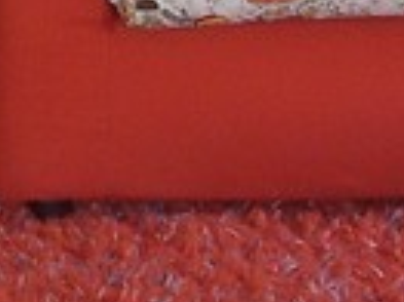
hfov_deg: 10.7
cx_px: 15
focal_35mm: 183
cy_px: -194
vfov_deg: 7.9
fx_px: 2134
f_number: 2.9
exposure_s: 1/12
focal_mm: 5.8
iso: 100
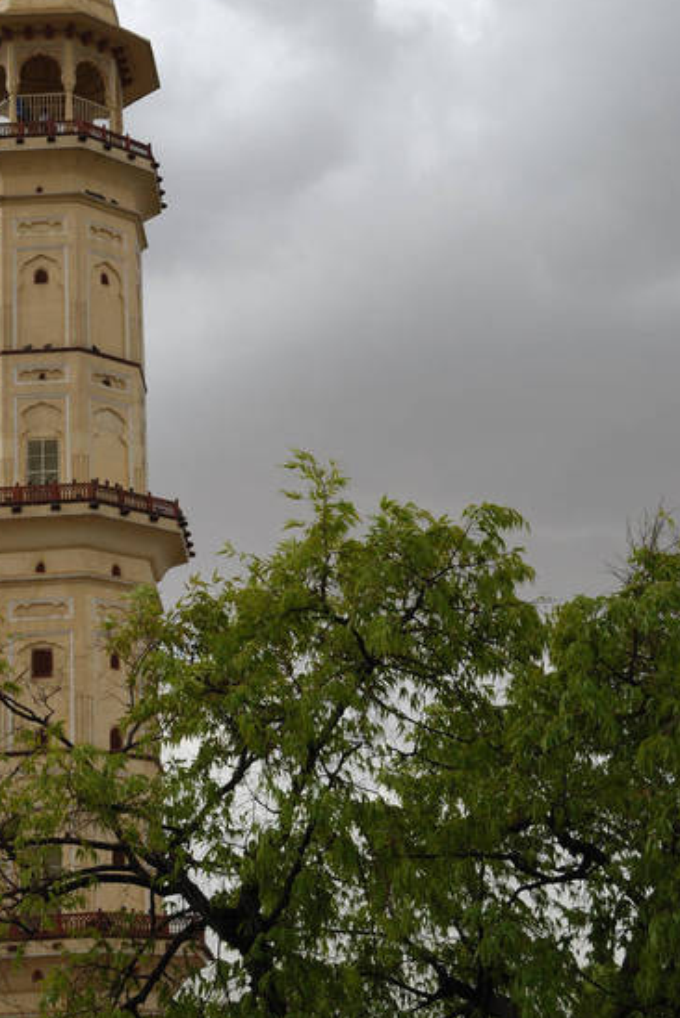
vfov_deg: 29.2
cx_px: 258
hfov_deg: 19.7
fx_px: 1952
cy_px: 459
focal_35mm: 69
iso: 100
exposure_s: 1/160
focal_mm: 36
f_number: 6.3
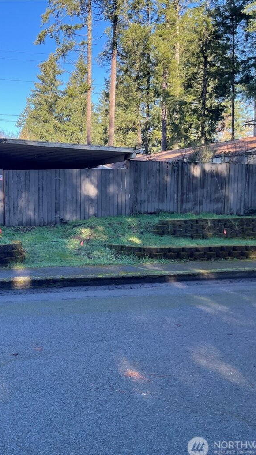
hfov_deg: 29.1
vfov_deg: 54.0
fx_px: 446
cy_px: 231
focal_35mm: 37
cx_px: -21
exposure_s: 1/389
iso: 32
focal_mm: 5.1
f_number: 1.6
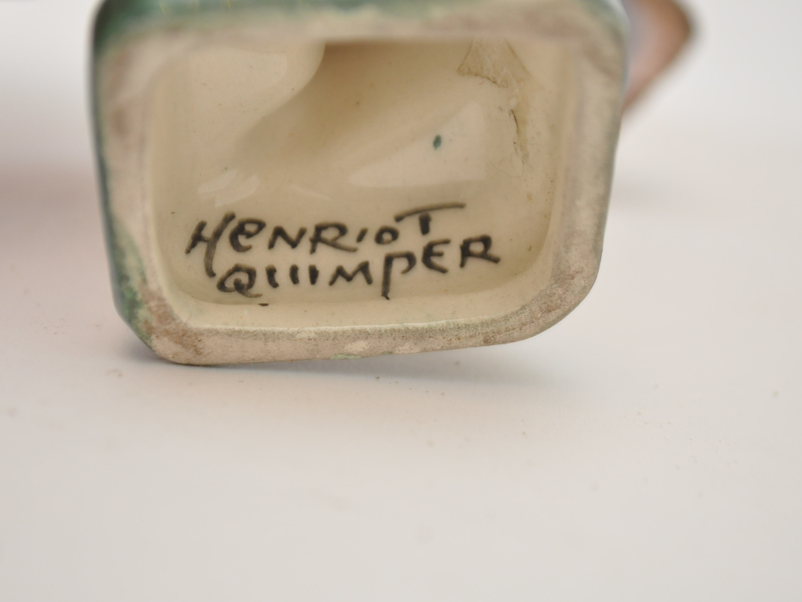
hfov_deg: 23.4
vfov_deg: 17.6
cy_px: 323
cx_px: 374
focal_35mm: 84
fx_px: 1937
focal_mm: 45
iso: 800
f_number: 6.3
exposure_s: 1/15
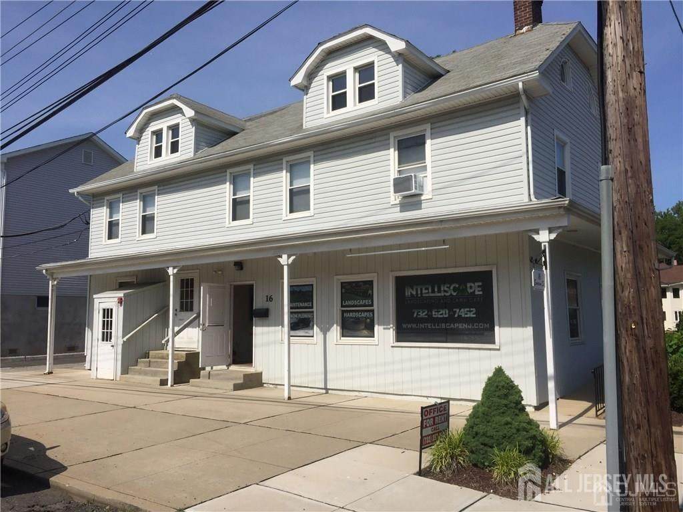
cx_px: 342
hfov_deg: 61.7
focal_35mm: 29
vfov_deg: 48.2
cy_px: 256
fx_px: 572
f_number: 2.2
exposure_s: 1/3968
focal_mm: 4.15
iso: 32
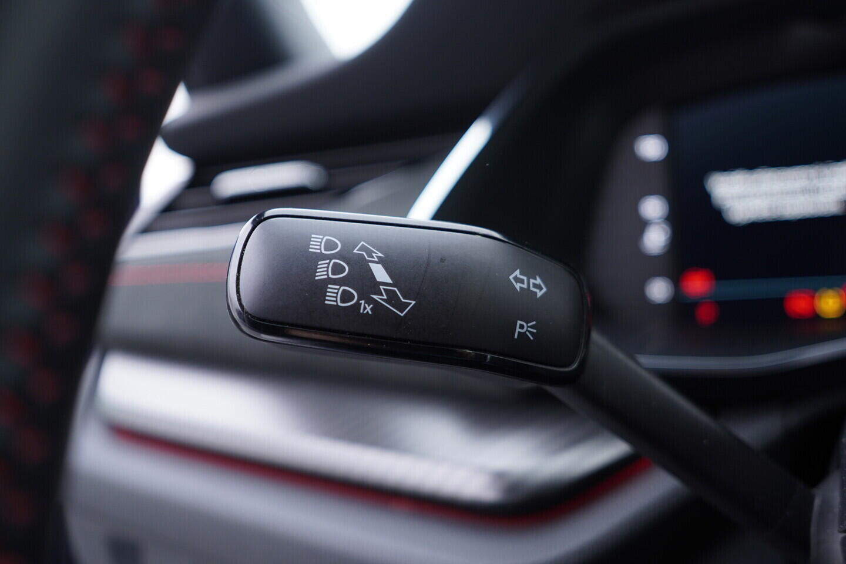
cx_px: 423
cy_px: 282
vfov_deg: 36.9
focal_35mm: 36
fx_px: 846
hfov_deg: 53.1
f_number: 2.8
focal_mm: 24
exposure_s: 1/40
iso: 250
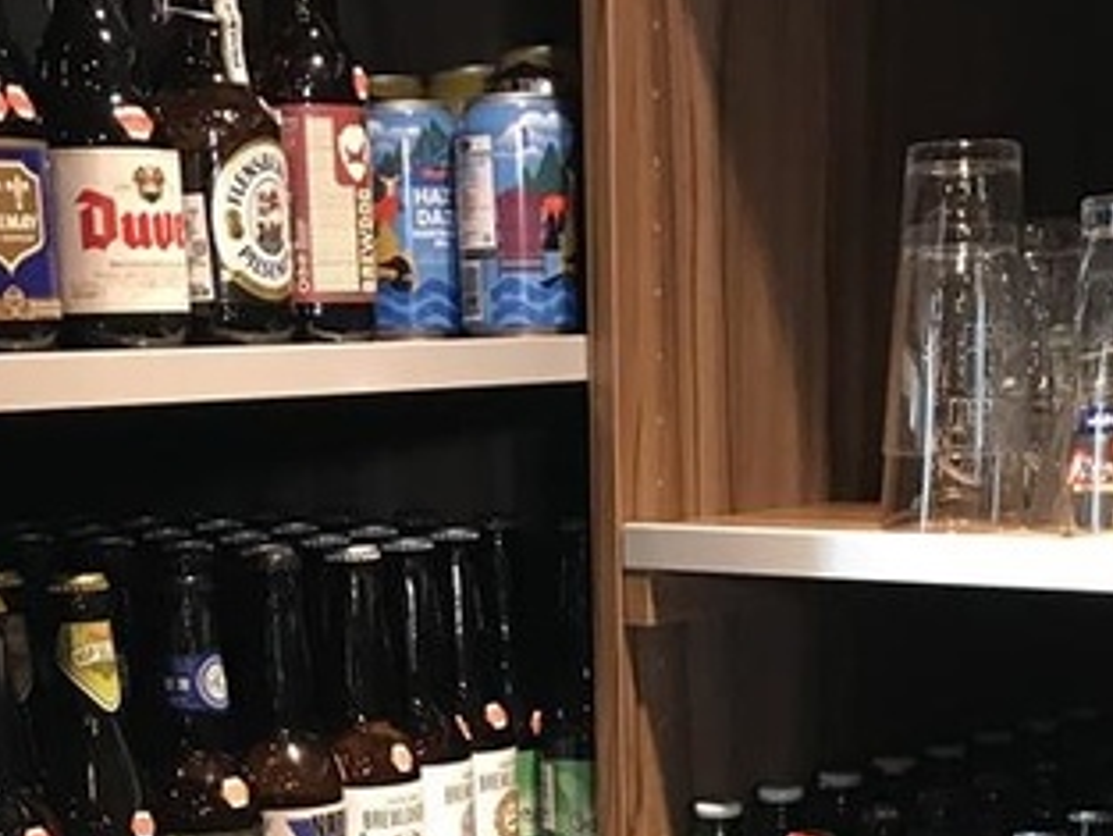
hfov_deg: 25.6
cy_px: 1242
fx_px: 2445
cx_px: 578
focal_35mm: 76
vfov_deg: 17.5
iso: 100
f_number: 1.8
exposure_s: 1/13
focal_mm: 3.99
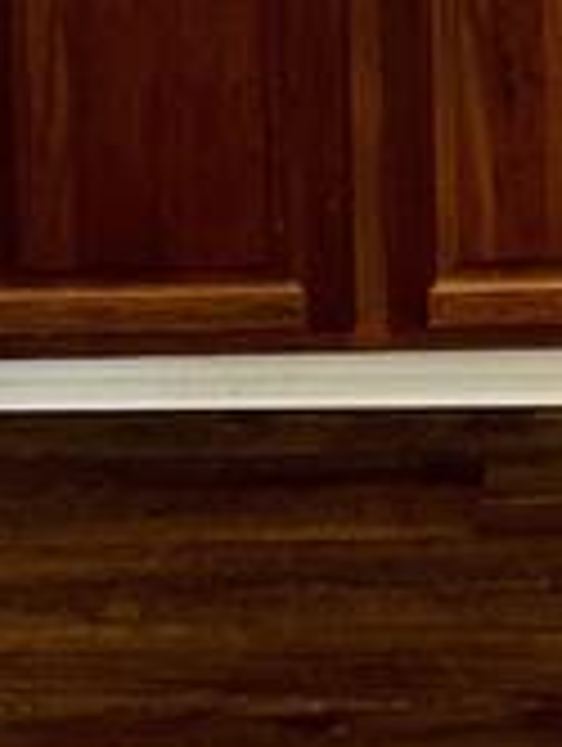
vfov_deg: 14.0
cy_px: -720
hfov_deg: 11.9
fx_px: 2591
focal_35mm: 120
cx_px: 787
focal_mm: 5.1
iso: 100
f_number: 1.6
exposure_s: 1/120
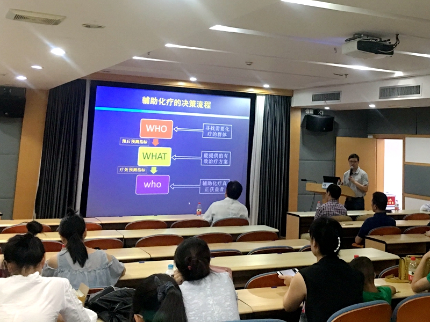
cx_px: 215
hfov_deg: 61.7
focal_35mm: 29
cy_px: 161
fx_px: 360
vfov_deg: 48.2
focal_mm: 4.15
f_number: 2.2
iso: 80
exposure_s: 1/10
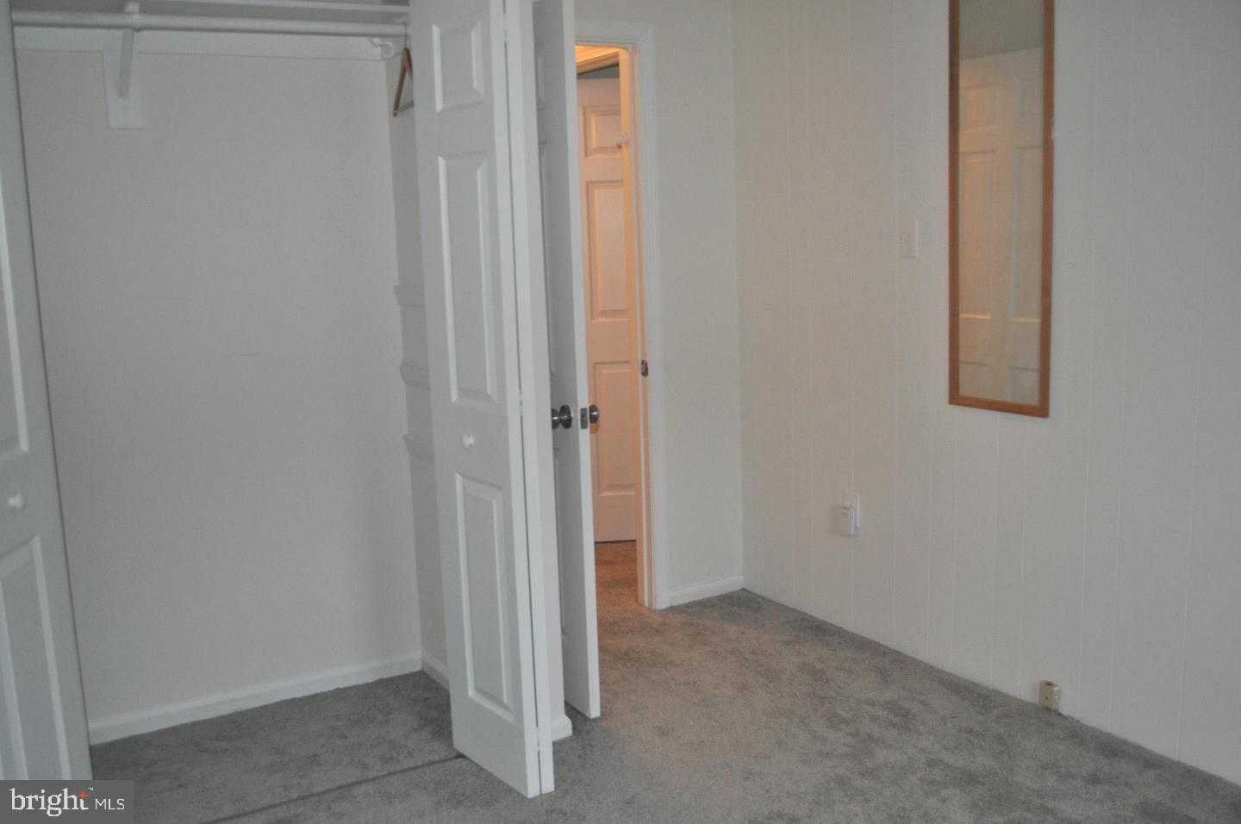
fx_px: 1136
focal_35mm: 33
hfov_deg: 57.3
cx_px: 620
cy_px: 412
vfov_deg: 39.9
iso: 800
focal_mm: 22
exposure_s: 1/60
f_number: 3.8
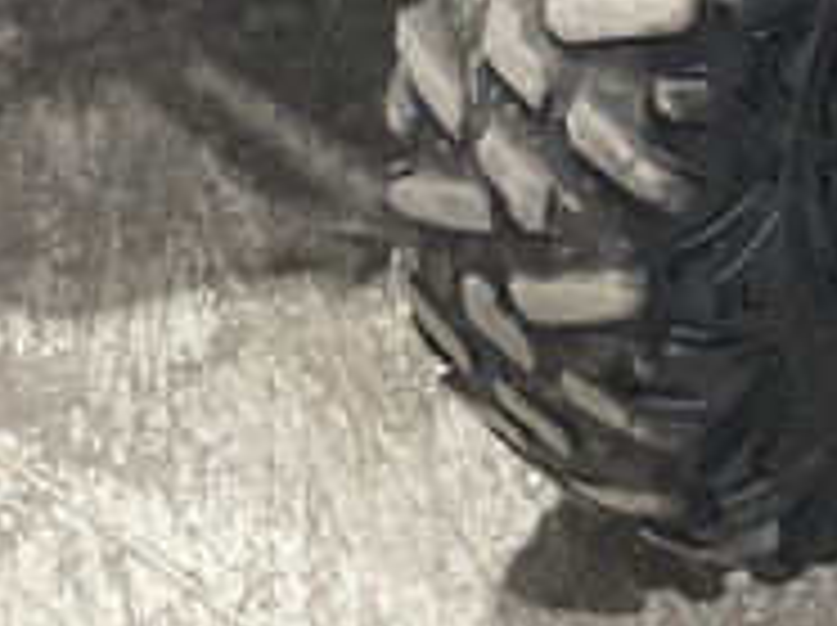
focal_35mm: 112
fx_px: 2705
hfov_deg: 17.4
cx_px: 742
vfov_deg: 11.7
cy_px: -671
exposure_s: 1/60
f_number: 1.6
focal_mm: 4.2
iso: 400
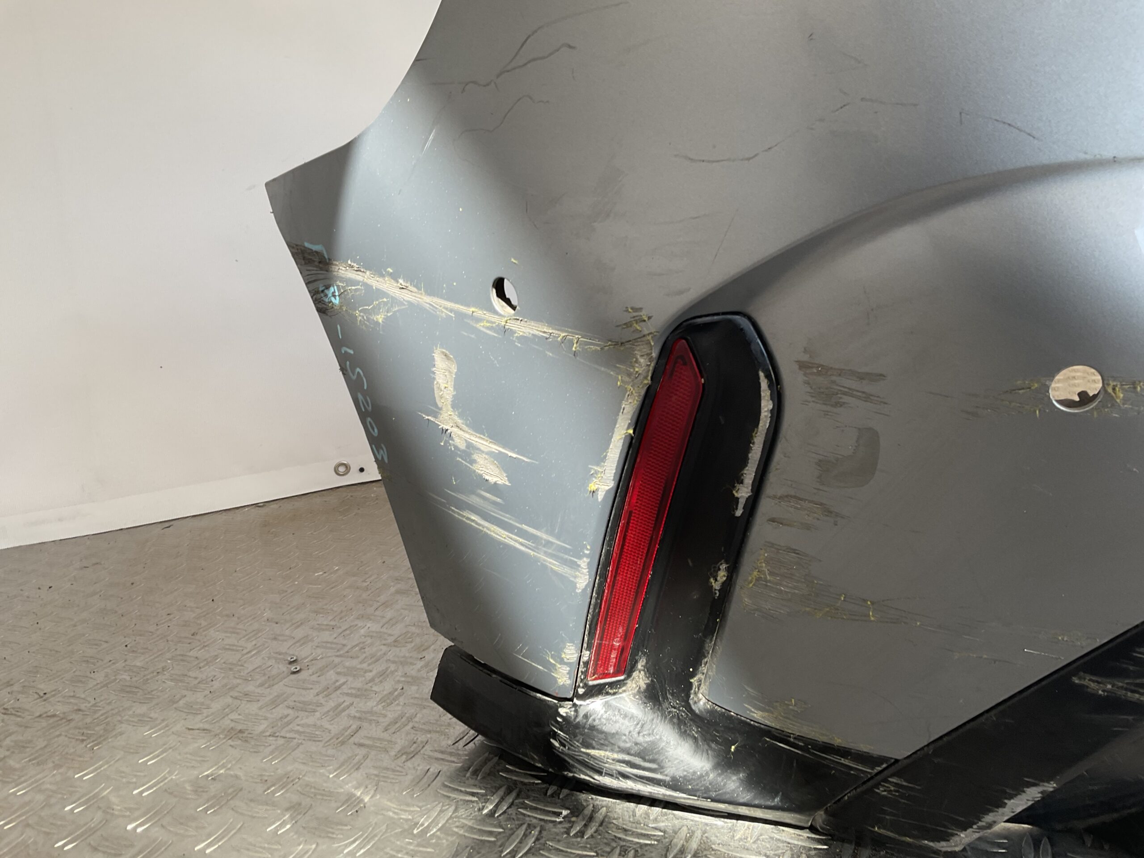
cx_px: 572
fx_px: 958
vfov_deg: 48.2
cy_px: 429
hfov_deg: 61.7
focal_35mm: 29
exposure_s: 1/120
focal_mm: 3
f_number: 1.8
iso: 20
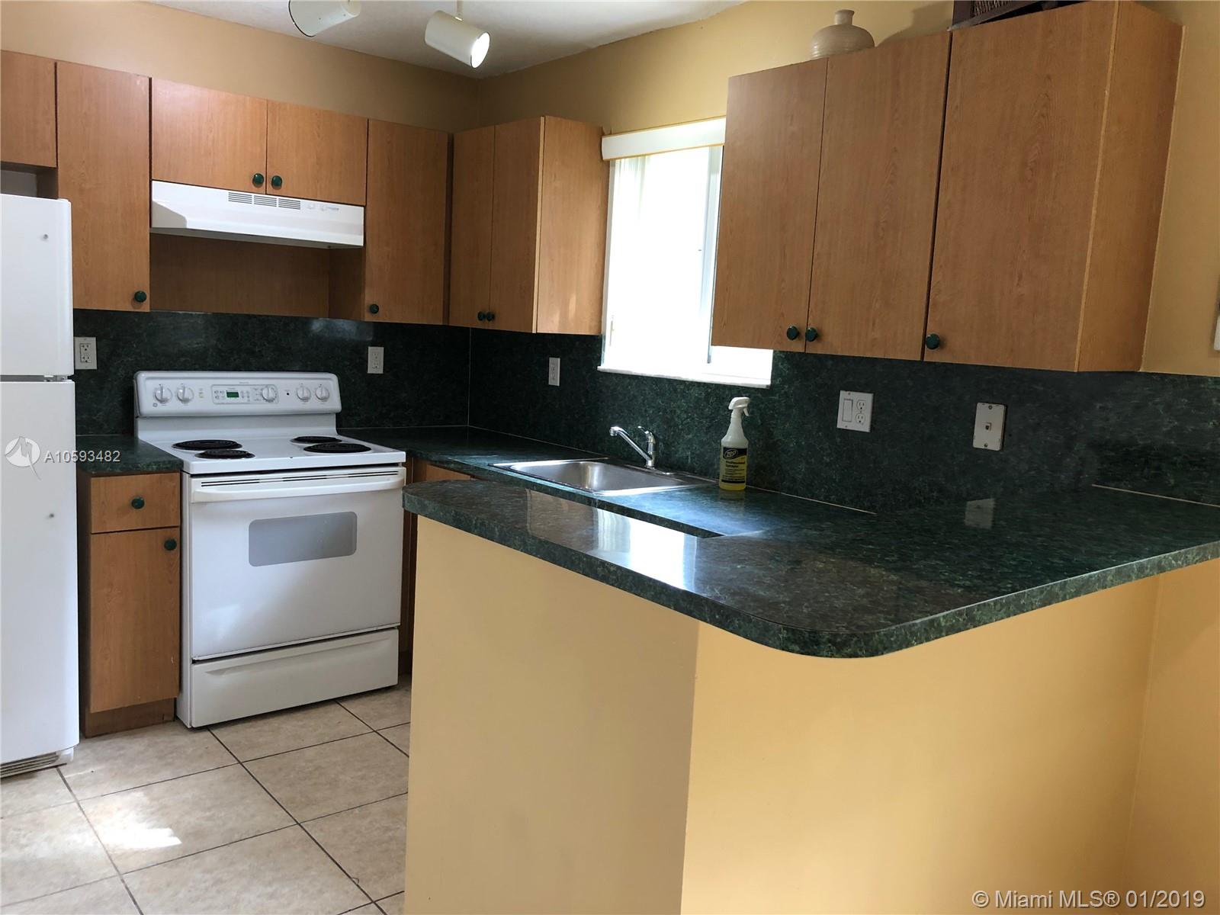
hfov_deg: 63.4
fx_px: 987
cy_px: 458
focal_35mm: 28
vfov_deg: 49.7
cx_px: 610
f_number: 1.8
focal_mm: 3.99
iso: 40
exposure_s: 1/17
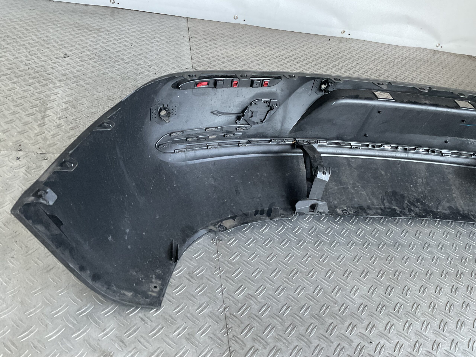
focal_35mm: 29
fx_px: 399
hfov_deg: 61.7
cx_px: 238
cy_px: 178
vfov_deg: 48.2
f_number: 1.8
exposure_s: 1/50
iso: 160
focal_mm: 3
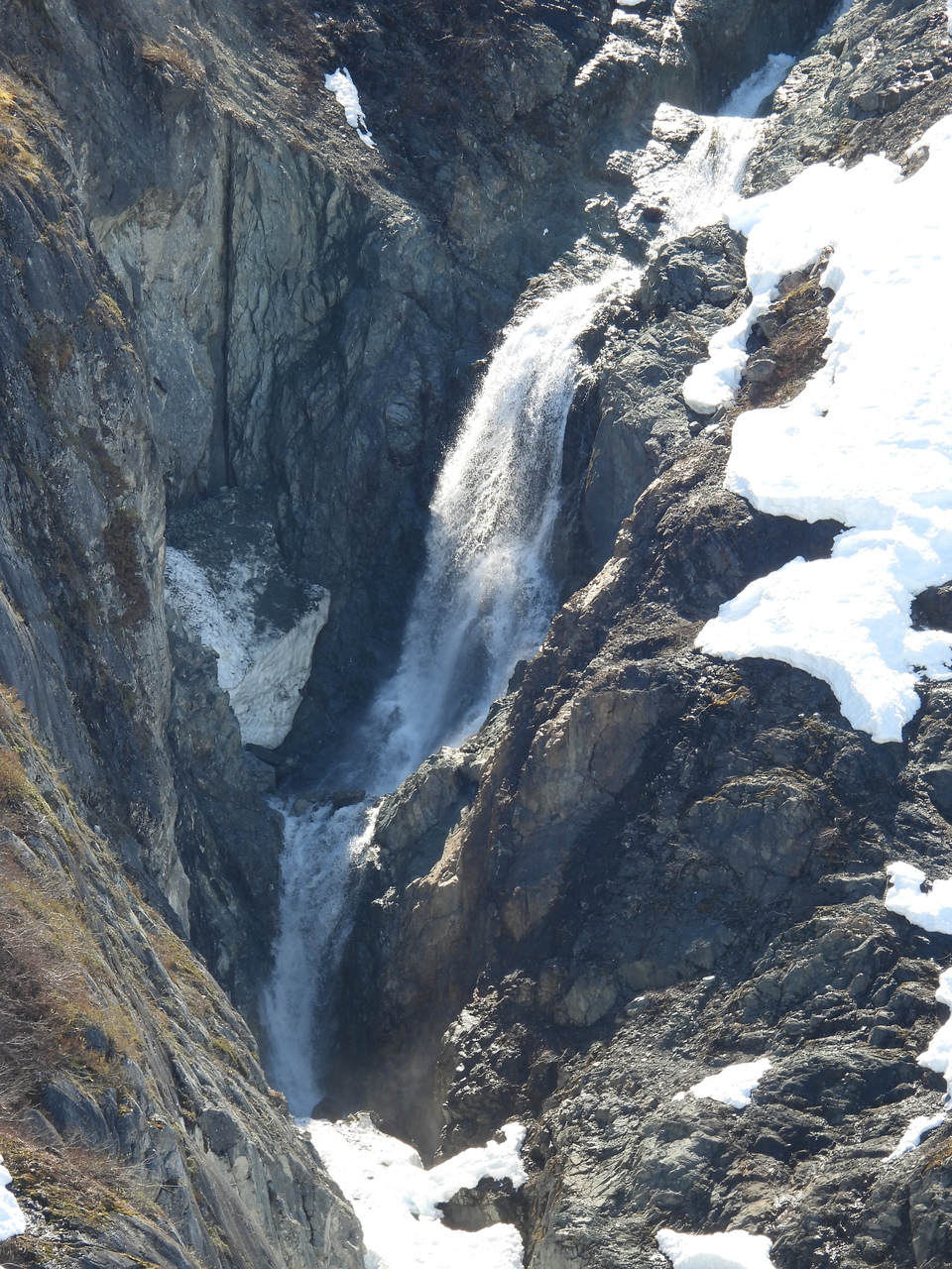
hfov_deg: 2.7
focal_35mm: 550
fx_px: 20168
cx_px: 476
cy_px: 634
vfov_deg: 3.6
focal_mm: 98.1
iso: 100
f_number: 5
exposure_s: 1/250
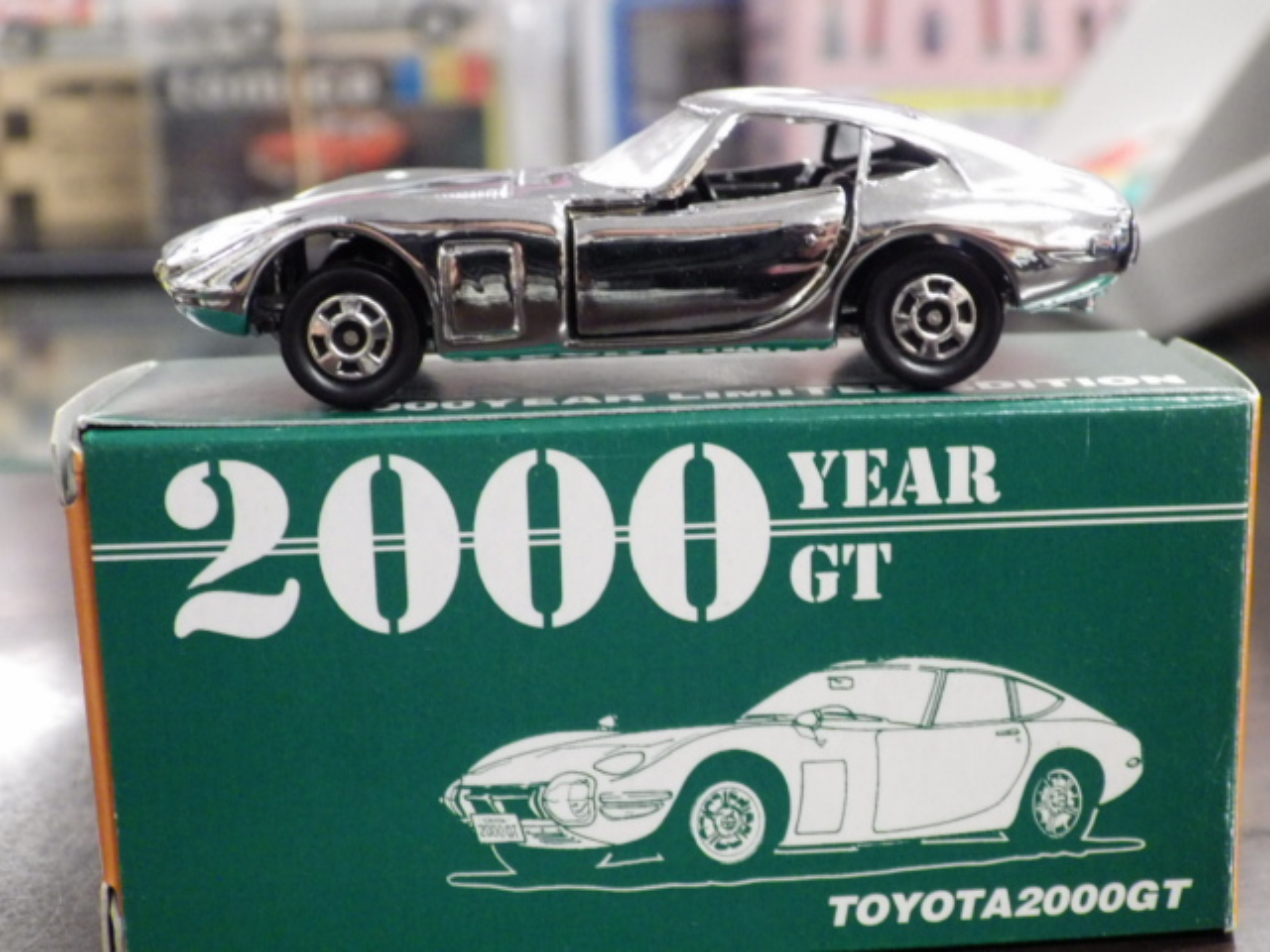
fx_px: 2165
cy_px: 476
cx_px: 635
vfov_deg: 24.8
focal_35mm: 59
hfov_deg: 32.7
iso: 800
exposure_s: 1/25
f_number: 4
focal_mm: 10.7
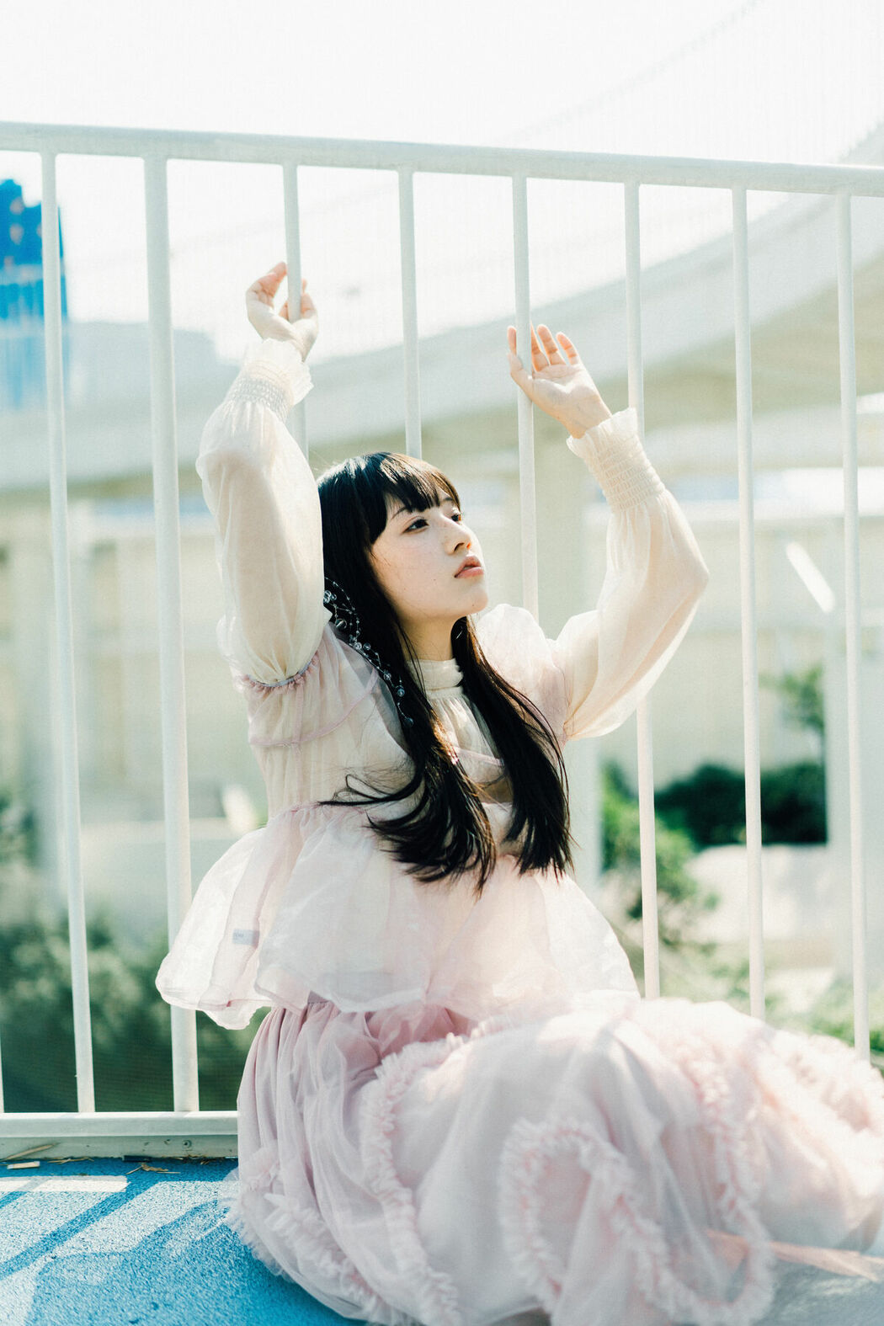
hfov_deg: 24.6
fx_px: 2026
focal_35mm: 55
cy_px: 663
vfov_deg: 36.2
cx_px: 442
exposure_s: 1/3200
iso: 100
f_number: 2
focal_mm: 55
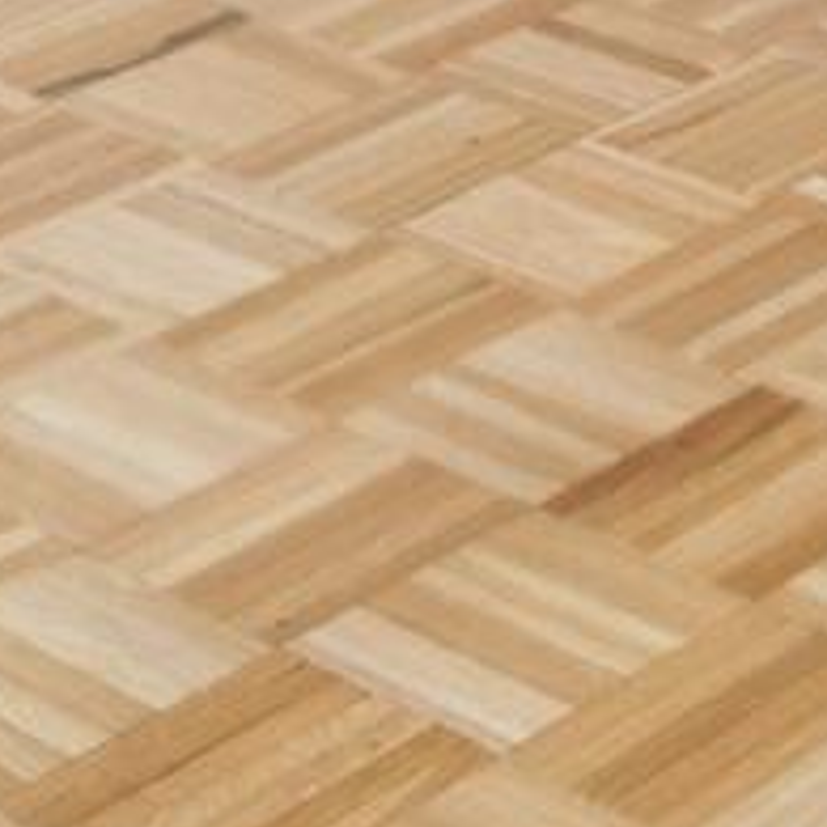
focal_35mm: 152
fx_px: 4108
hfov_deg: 10.7
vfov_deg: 9.3
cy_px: -1593
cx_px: 1531
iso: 400
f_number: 8
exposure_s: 1/100
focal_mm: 17
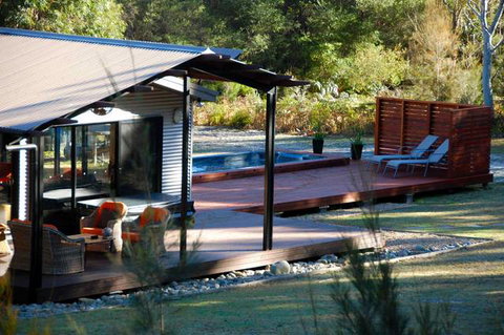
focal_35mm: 158
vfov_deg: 8.7
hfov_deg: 13.1
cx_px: 252
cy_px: 168
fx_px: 2203
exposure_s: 1/200
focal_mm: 105
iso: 400
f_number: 5.6
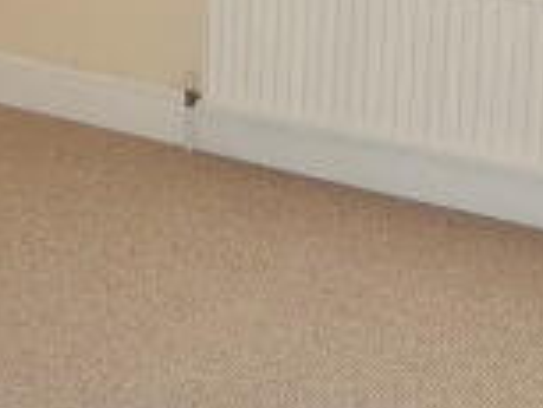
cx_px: -23
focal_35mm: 95
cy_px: -204
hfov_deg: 19.9
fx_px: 1491
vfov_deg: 14.5
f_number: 3.4
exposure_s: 1/60
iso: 125
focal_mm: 4.5
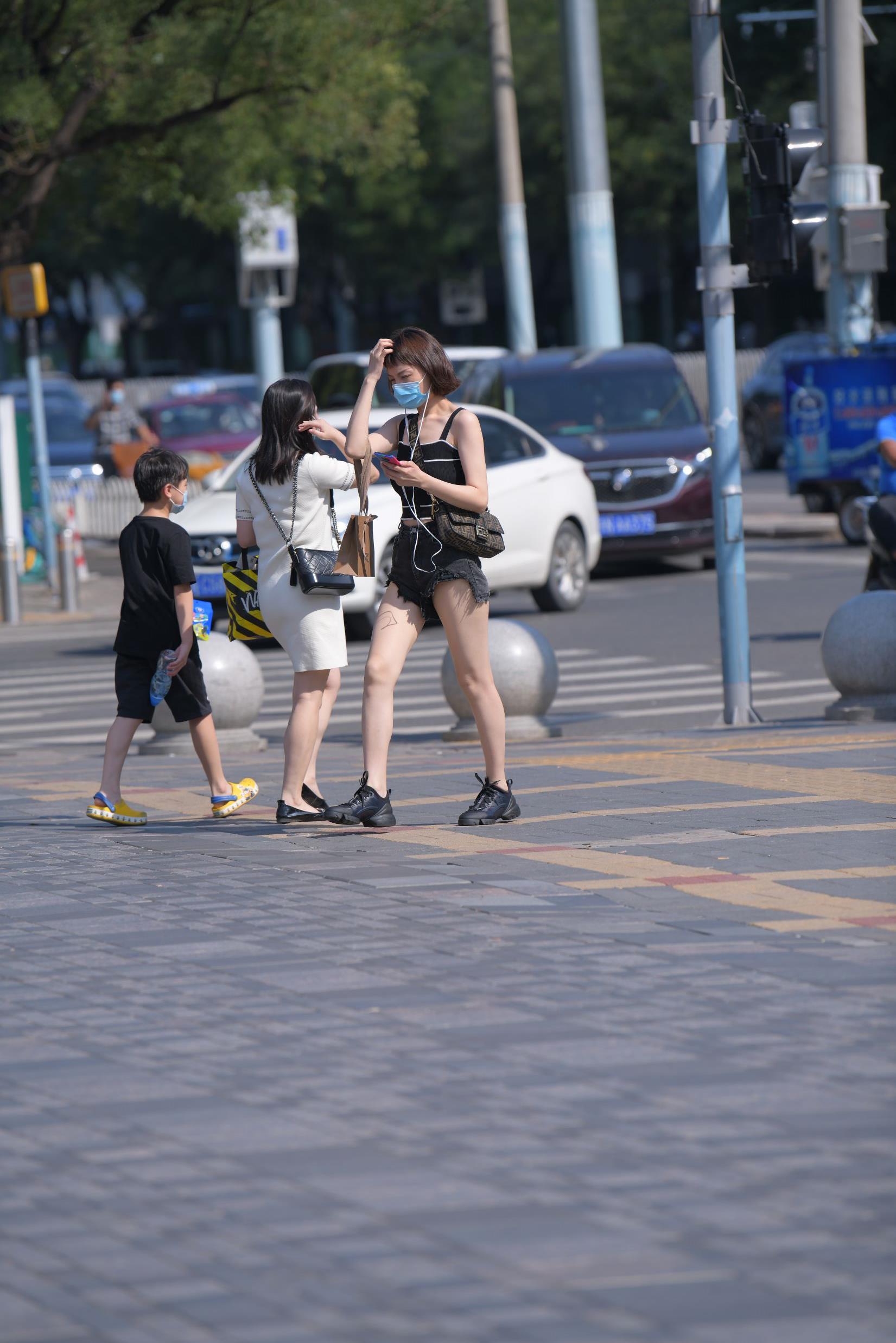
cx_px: 448
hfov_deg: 6.9
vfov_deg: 10.3
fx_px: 7465
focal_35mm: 200
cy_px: 672
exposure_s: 1/1000
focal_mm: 200
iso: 90
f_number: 4
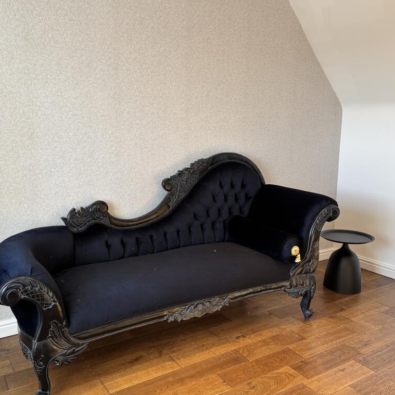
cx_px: 173
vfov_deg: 52.5
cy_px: 197
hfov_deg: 52.4
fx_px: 400
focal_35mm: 31
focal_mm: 5.96
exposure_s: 1/121
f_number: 1.6
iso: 80
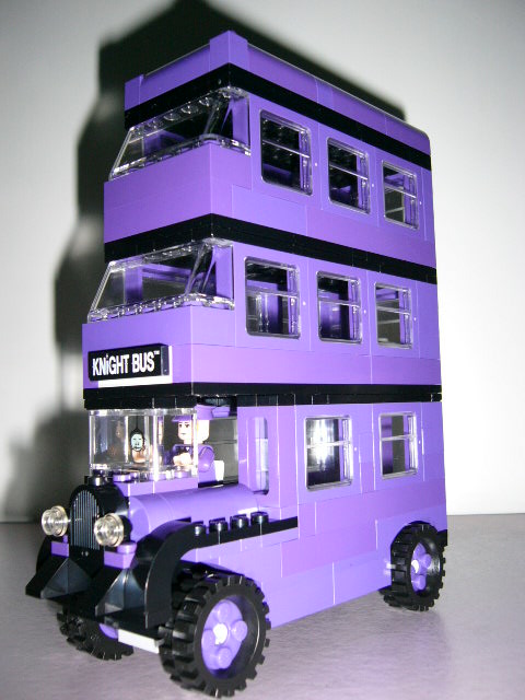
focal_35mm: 35
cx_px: 262
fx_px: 708
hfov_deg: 40.7
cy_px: 350
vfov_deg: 52.6
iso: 100
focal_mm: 5.8
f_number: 2.8
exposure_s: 1/60
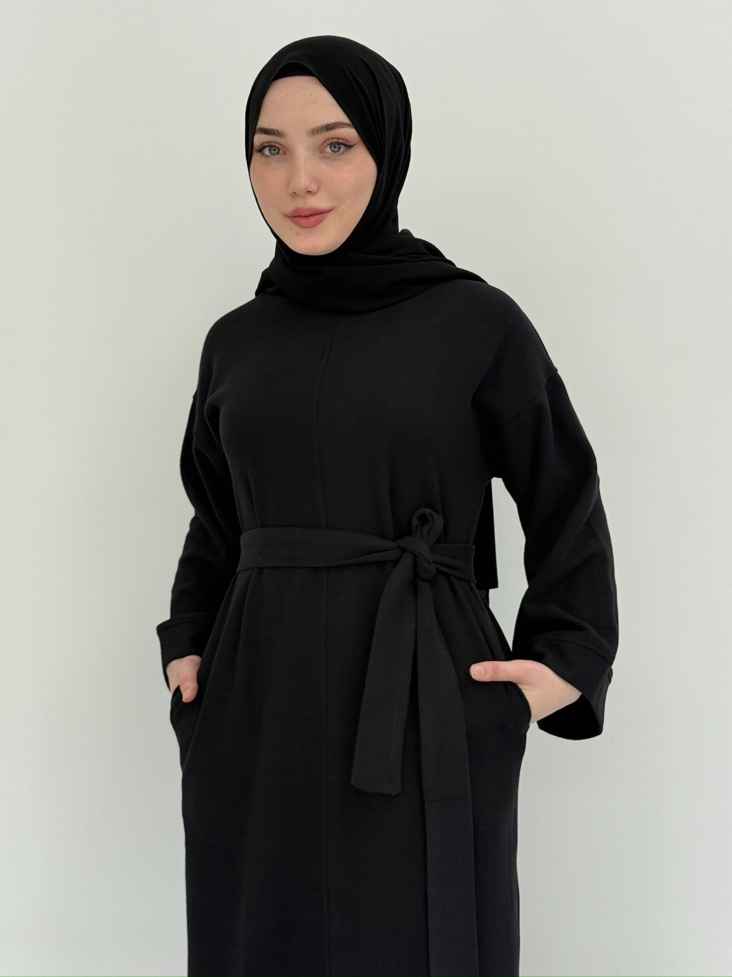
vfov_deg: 39.7
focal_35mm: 48
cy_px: 488
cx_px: 366
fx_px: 1353
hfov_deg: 30.3
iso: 80
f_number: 1.78
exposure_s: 1/122
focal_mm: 6.76
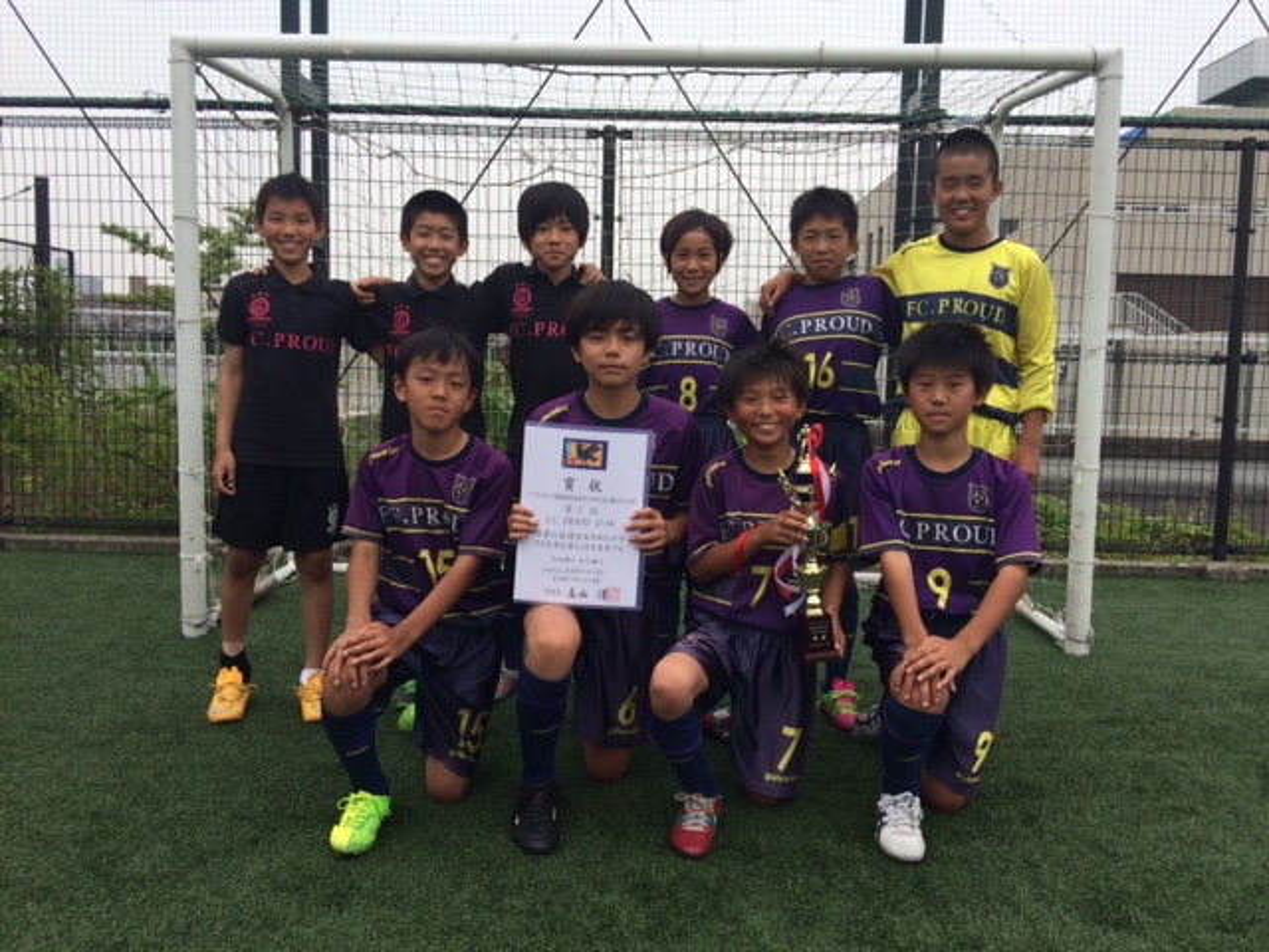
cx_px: 634
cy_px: 476
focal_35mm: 29
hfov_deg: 61.7
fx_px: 1063
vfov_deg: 48.2
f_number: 2.2
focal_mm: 4.15
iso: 32
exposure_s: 1/1466
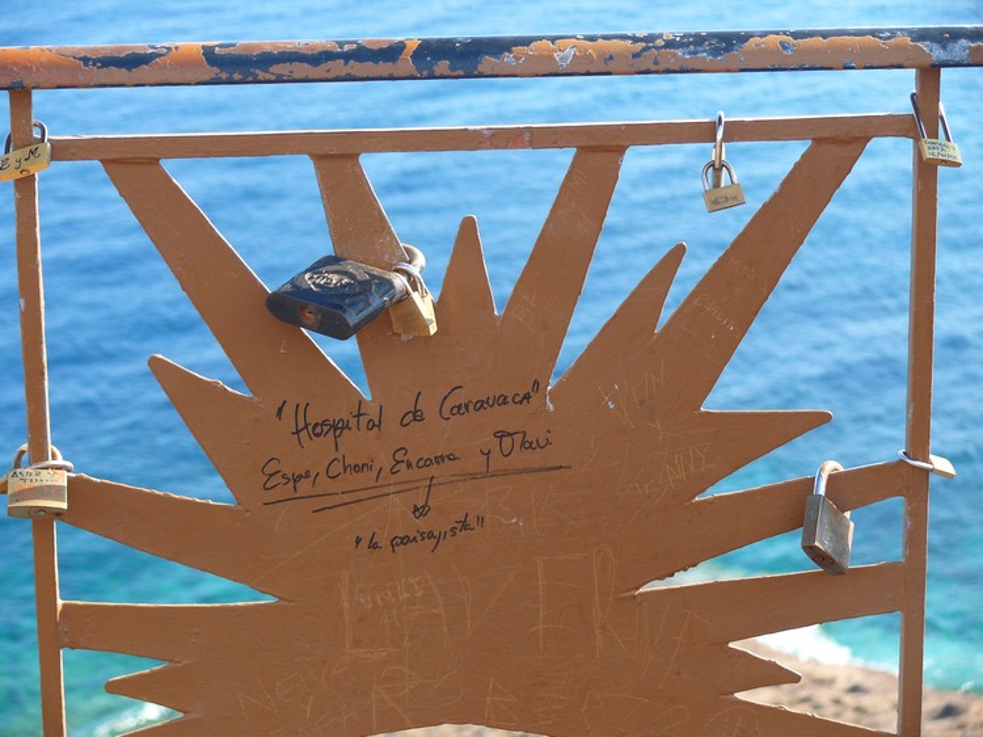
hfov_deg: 18.2
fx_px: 3066
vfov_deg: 13.7
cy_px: 368
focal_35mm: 108
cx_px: 492
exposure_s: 1/100
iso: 100
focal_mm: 22.8
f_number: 3.6
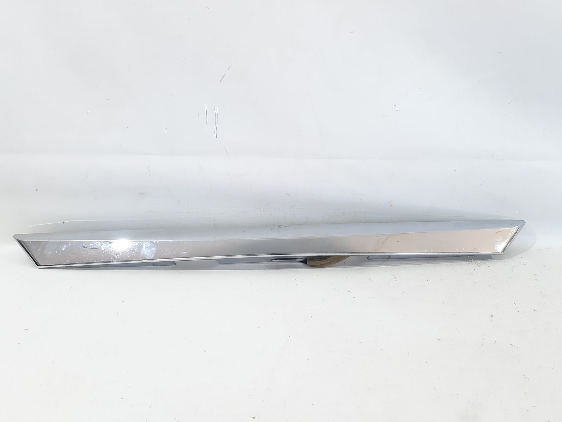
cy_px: 211
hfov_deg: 65.3
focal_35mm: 27
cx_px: 281
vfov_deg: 51.3
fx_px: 438
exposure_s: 1/50
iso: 80
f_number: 1.7
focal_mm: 3.93
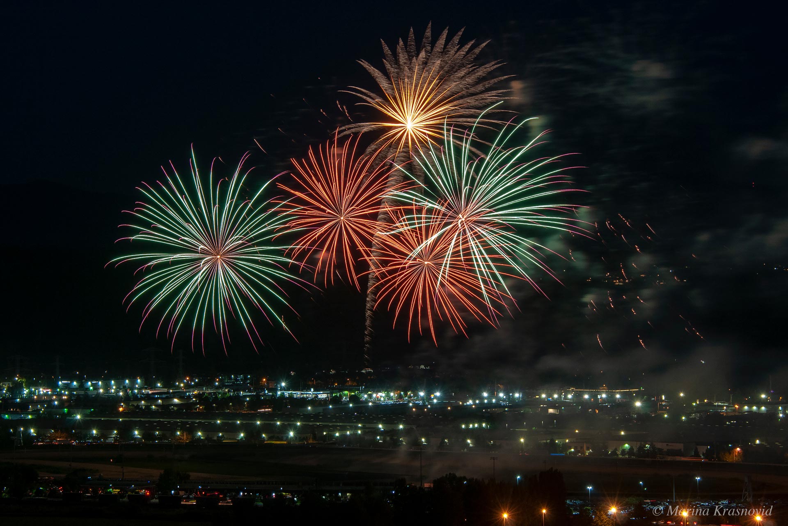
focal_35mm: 129
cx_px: 394
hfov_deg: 15.9
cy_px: 263
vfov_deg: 10.6
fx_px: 2823
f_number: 11
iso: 160
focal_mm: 86
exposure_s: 3.5
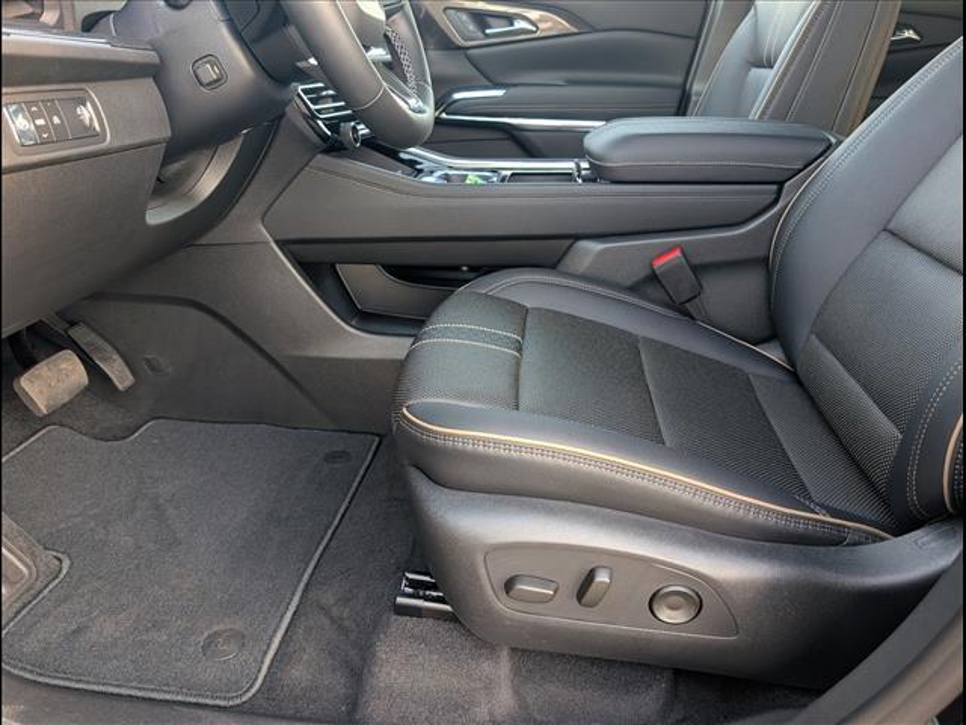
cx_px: 483
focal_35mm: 24
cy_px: 362
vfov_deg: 56.8
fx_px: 670
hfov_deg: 71.6
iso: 588
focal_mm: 6.9
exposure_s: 1/400
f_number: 1.68
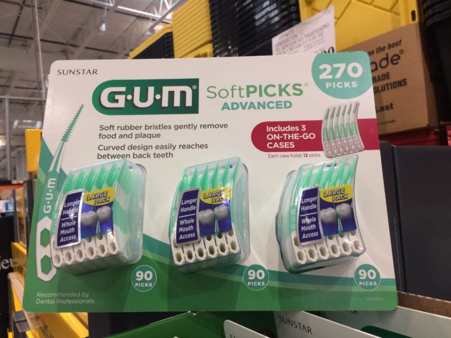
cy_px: 169
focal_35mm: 29
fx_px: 378
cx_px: 226
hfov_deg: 61.7
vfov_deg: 48.2
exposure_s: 1/30
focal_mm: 4.15
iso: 50
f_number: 2.2
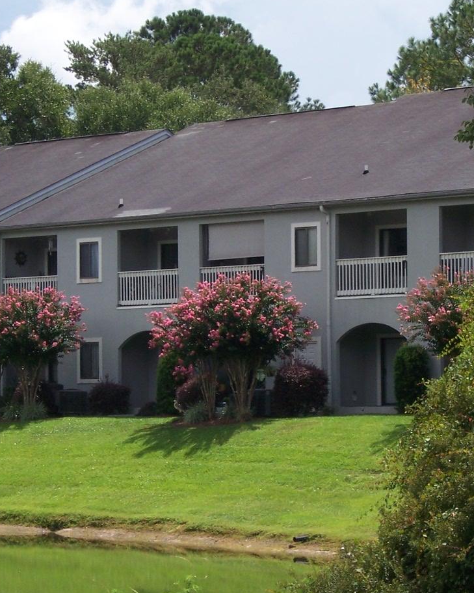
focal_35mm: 148
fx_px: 2595
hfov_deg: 10.4
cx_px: 162
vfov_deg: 13.0
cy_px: 301
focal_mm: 14.8
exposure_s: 1/350
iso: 80
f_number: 5.6
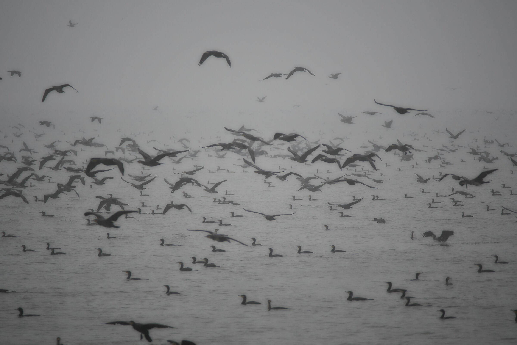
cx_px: 258
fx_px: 6462
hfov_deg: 4.6
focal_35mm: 450
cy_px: 172
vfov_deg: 3.1
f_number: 5.6
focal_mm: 300
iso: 400
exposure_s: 1/800
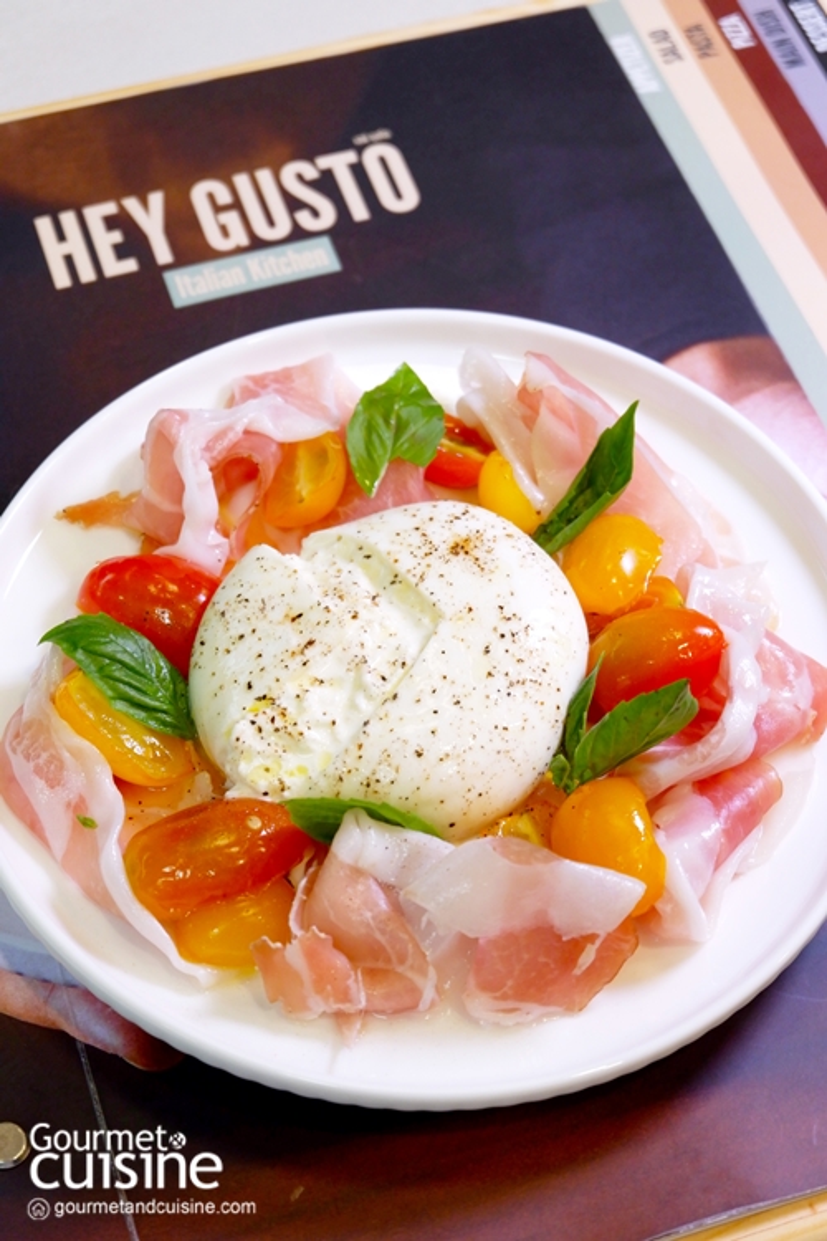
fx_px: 2343
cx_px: 414
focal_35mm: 68
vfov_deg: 29.7
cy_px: 620
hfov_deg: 20.0
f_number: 5.6
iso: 800
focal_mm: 45.2
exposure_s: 1/100
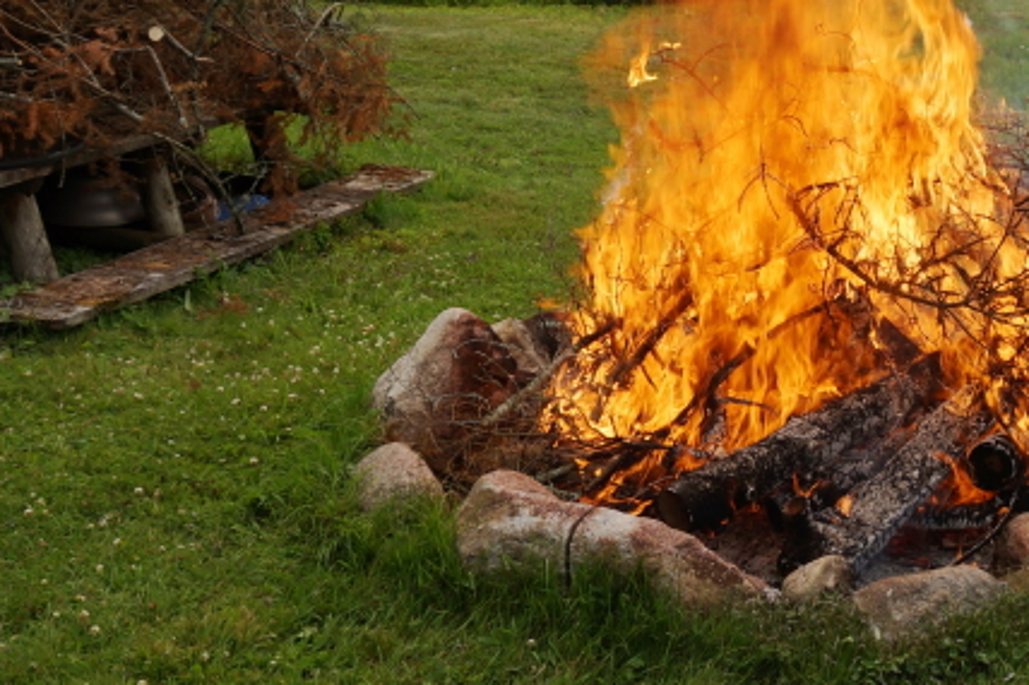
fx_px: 2000
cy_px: -31
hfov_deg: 28.5
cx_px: 763
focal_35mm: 70
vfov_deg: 18.8
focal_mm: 20
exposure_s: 1/125
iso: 100
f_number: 5.6
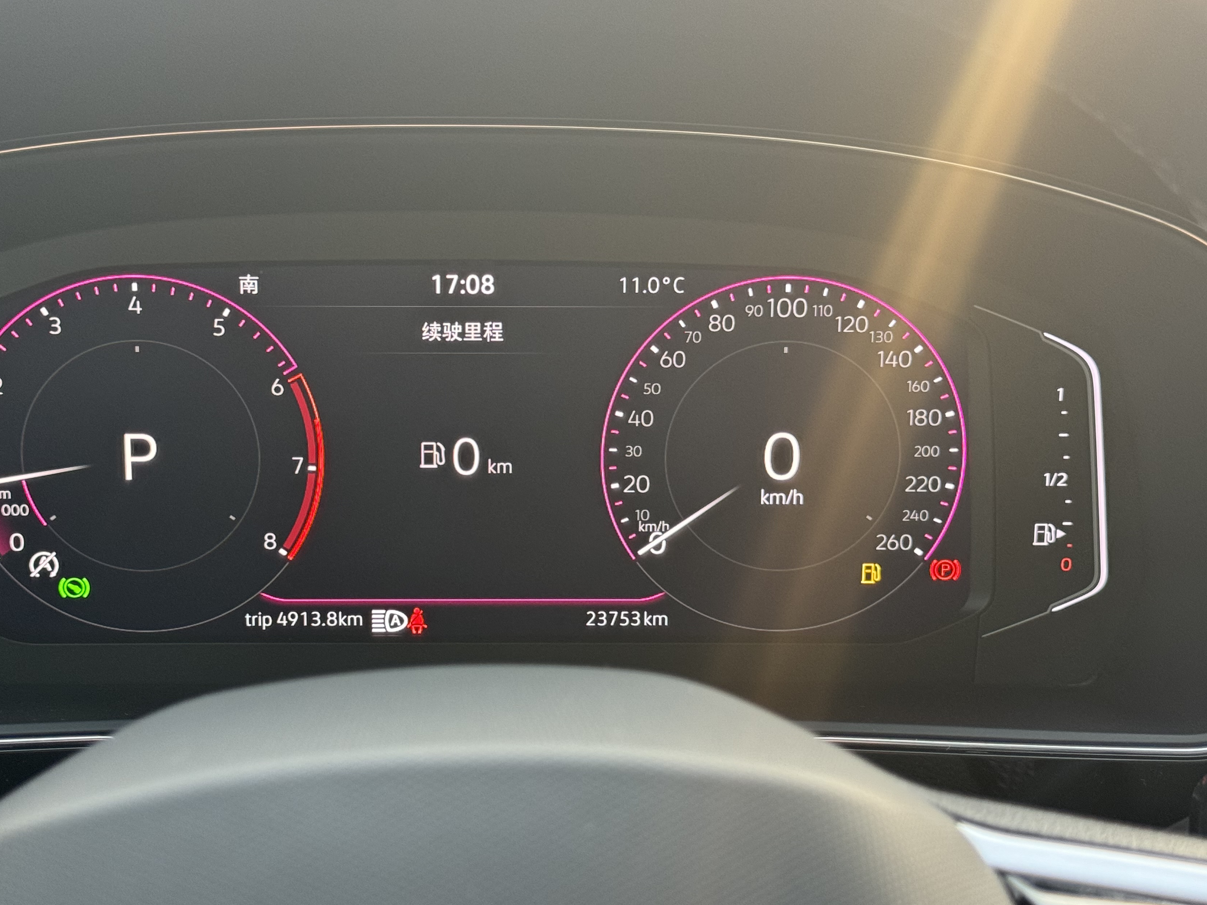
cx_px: 513
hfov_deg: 33.2
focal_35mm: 58
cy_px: 453
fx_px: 2022
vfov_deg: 25.2
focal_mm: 6.76
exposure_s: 1/60
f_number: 1.78
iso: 125
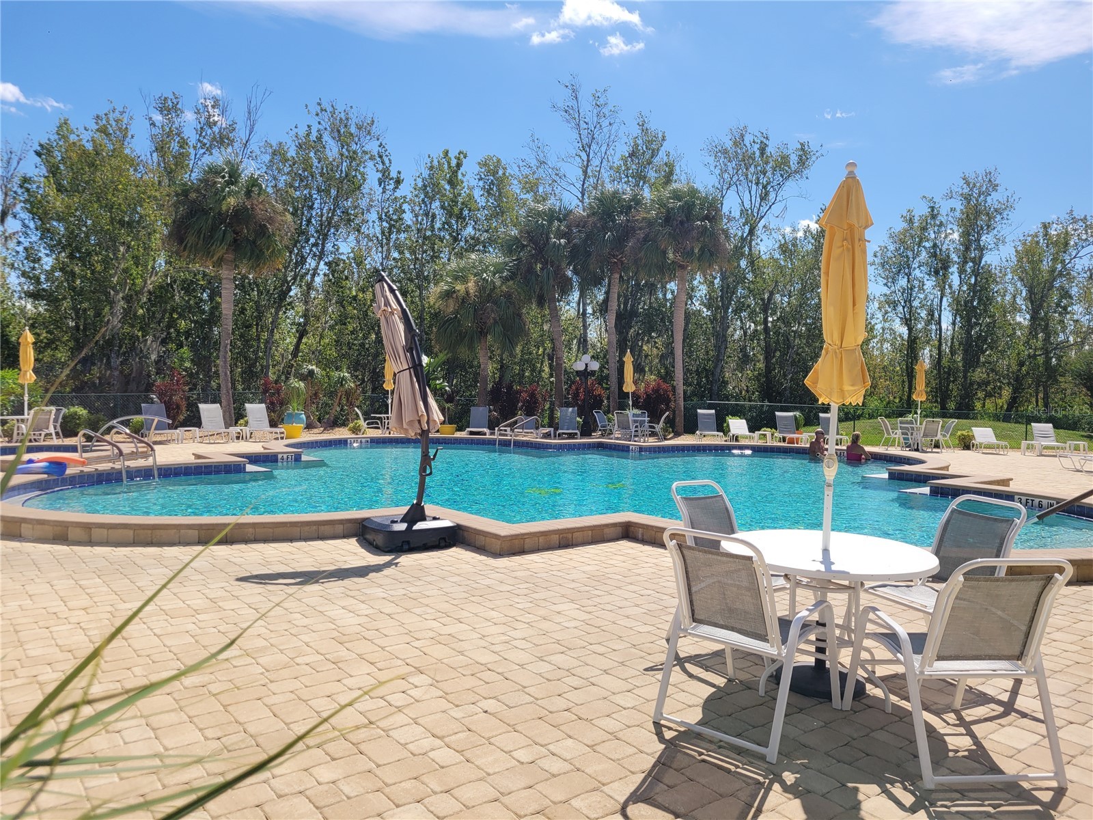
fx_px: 821
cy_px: 410
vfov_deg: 53.1
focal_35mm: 26
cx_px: 546
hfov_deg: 67.3
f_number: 1.8
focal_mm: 5.4
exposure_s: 1/3001
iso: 40
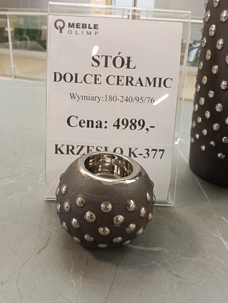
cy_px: 152
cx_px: 114
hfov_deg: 51.4
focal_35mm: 27
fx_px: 237
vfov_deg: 65.3
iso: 640
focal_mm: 3.98
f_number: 1.8
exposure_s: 1/50
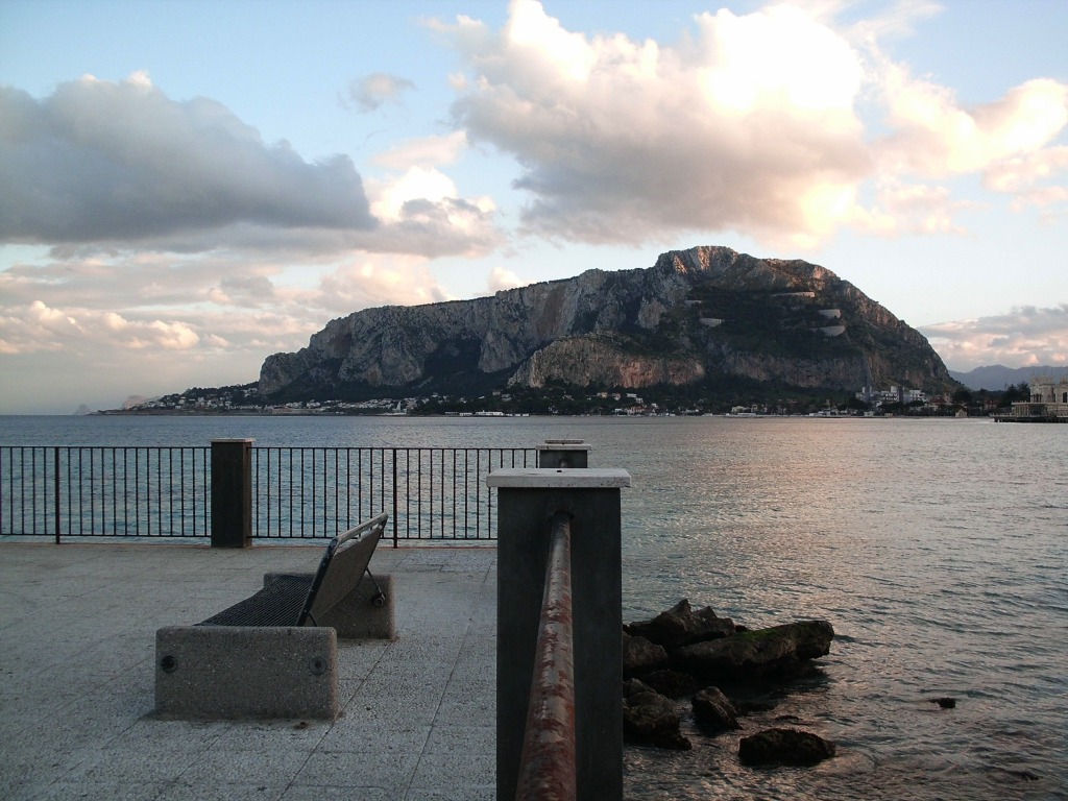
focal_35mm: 36
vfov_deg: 39.7
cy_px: 400
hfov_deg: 51.4
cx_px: 534
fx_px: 1111
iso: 100
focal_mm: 6.3
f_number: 7.3
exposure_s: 1/60
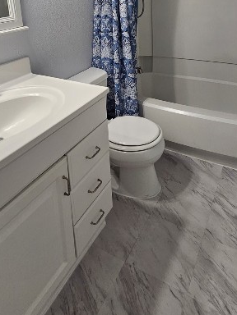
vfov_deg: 59.5
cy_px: 44
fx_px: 237
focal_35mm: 26
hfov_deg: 53.0
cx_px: 128
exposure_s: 1/60
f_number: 2.2
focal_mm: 2.2
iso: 80
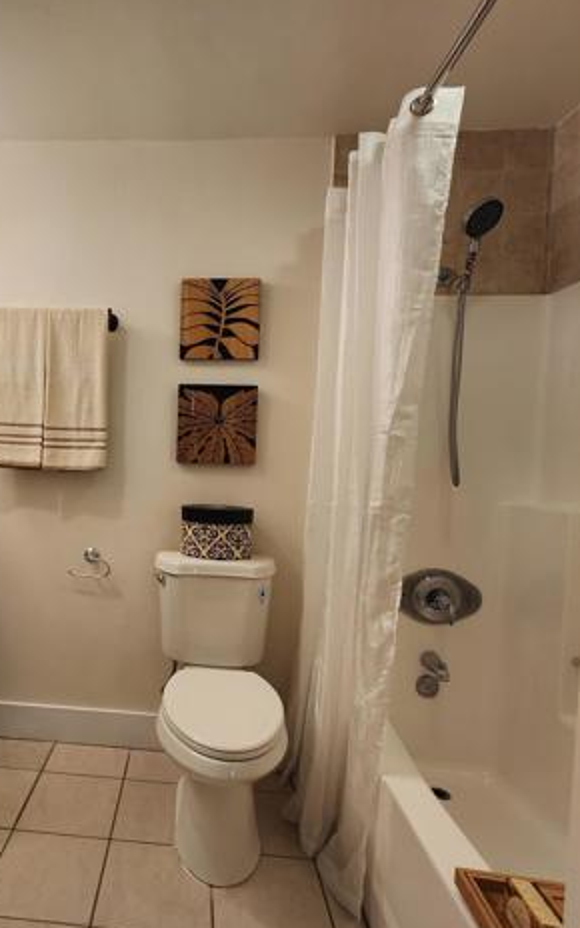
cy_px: 468
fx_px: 481
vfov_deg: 88.0
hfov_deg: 59.6
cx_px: 162
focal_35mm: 19
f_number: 2.2
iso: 64
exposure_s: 1/60
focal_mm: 2.2
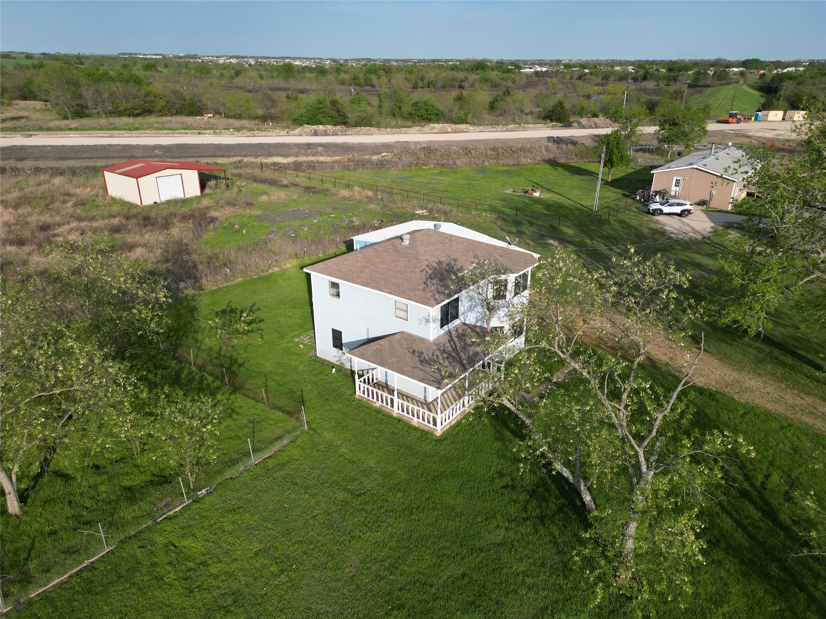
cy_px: 310
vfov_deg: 56.8
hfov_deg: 71.6
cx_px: 413
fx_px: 573
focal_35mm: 24
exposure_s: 1/2500
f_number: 1.7
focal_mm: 6.72
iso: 110
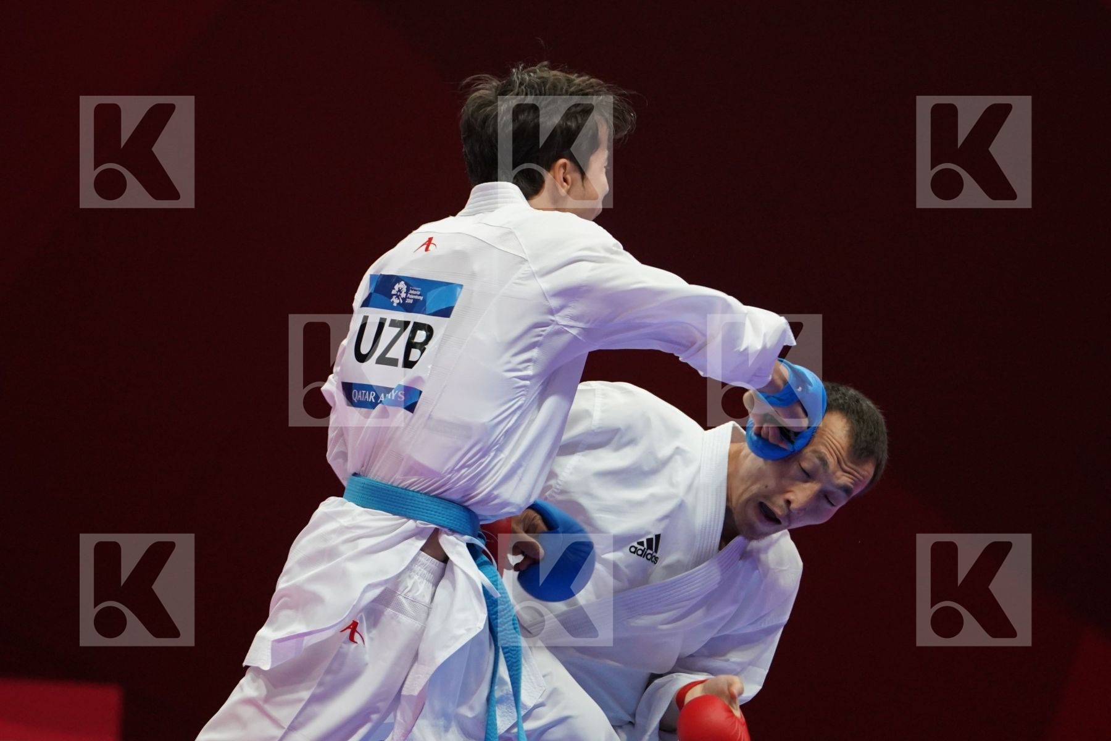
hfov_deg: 5.2
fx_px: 12251
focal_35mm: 397
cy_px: 370
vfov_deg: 3.5
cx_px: 556
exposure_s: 1/1000
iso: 2500
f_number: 4
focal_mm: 265
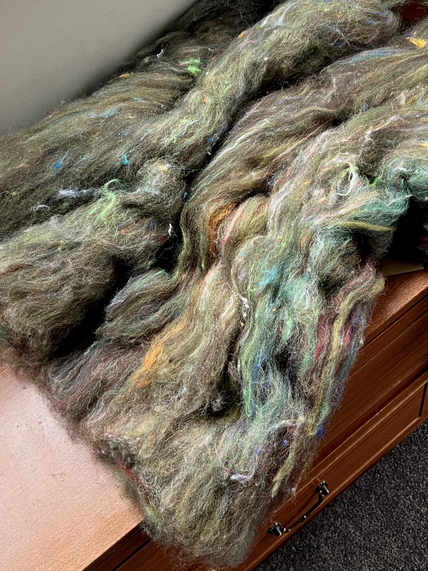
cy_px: 286
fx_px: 429
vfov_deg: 67.3
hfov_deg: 53.1
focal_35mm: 26
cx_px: 214
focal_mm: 5.1
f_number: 1.6
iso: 125
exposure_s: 1/65
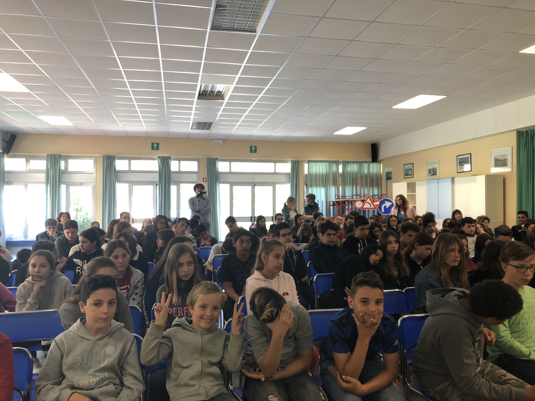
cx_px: 268
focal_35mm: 28
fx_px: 433
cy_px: 200
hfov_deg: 63.4
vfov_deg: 49.7
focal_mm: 3.99
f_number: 1.8
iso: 40
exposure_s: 1/25
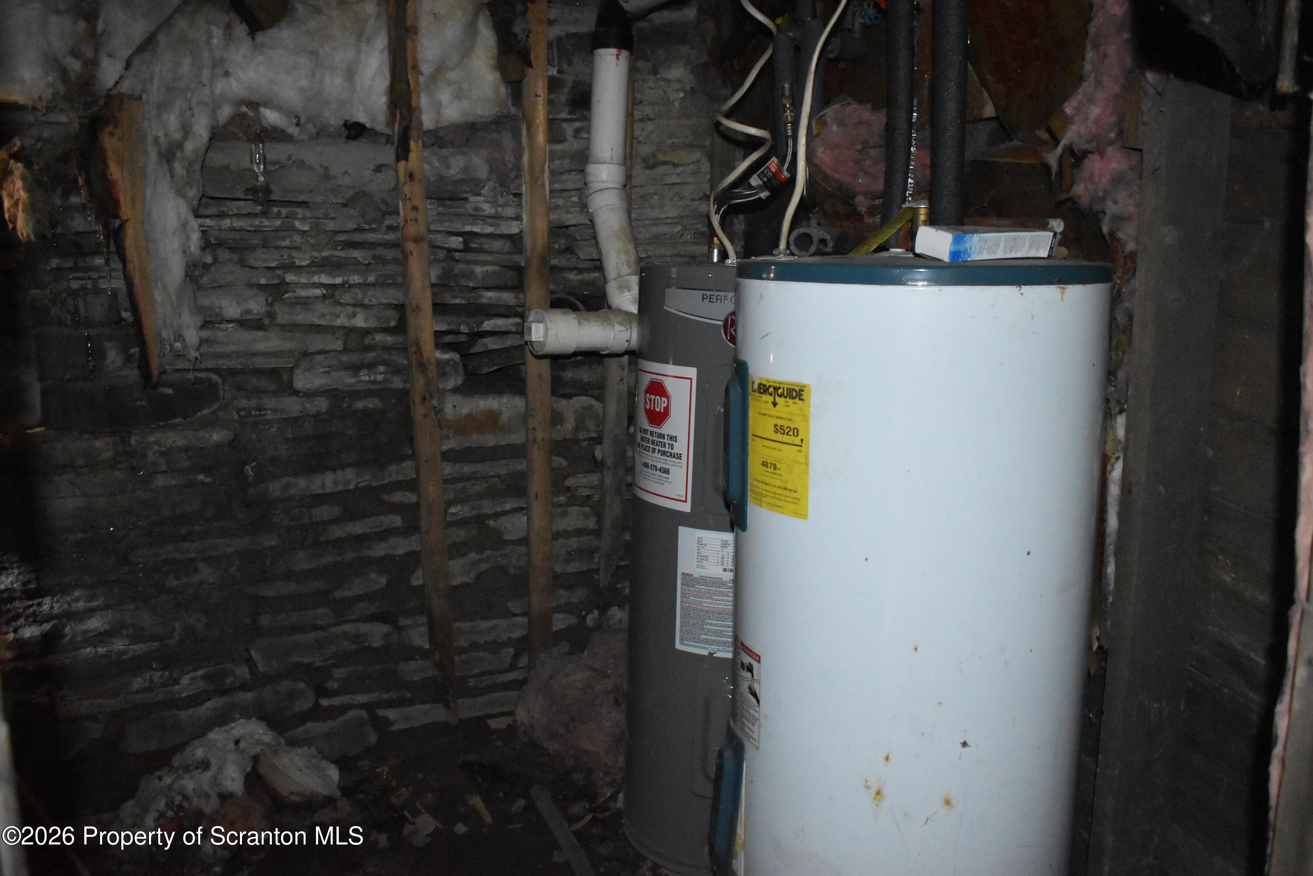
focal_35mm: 30
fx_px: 1094
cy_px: 438
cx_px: 656
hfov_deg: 61.9
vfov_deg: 43.6
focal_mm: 20
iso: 6400
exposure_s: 1/60
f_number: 3.8
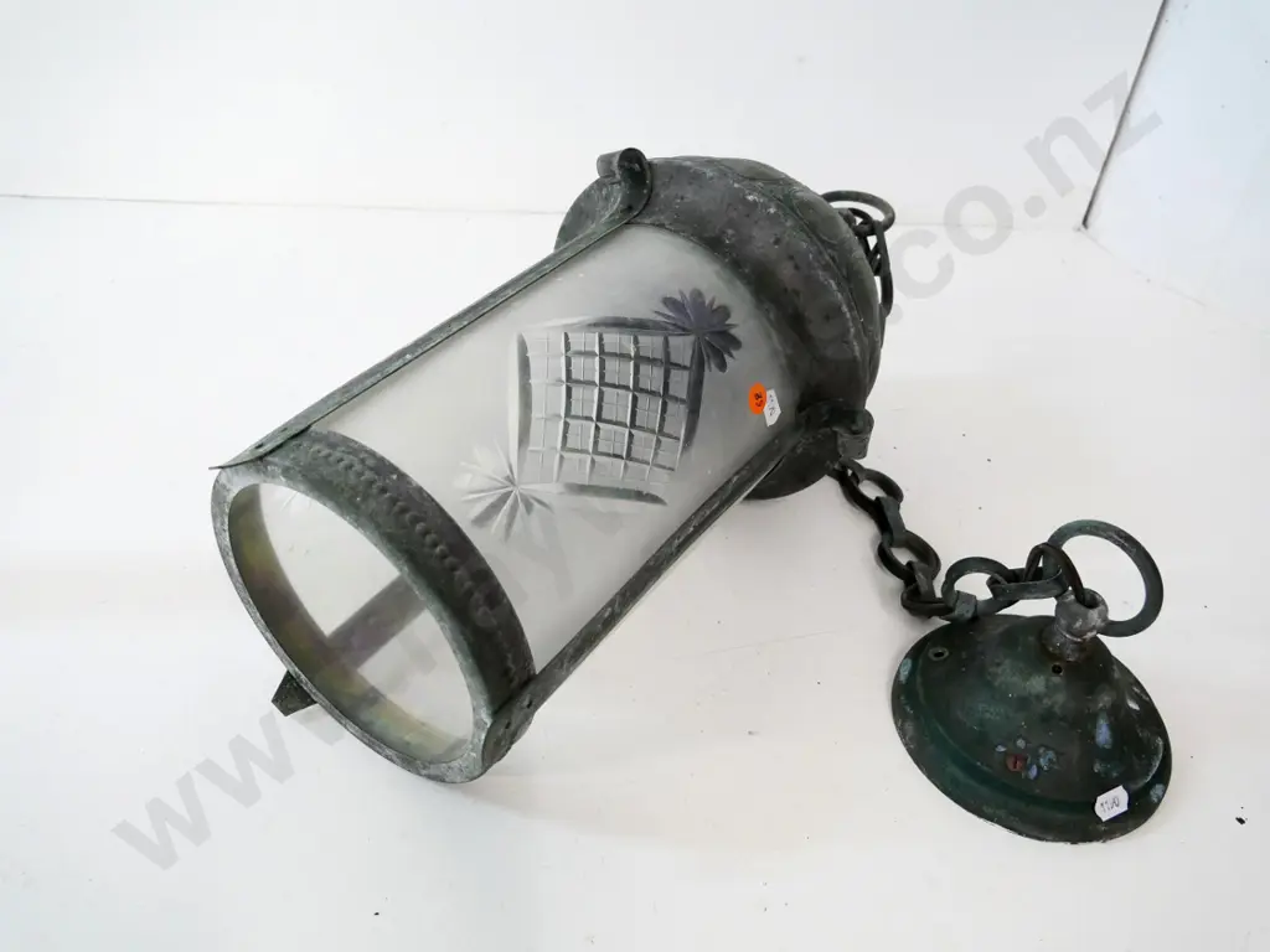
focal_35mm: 30
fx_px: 1101
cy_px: 476
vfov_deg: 46.8
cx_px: 635
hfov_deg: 60.0
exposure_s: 1/60
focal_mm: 15
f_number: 5
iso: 1600
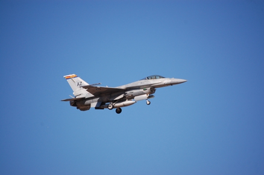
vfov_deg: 4.6
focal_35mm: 300
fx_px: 2198
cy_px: 88
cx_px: 132
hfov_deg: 6.9
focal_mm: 200
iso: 320
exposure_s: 1/2000
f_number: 5.6
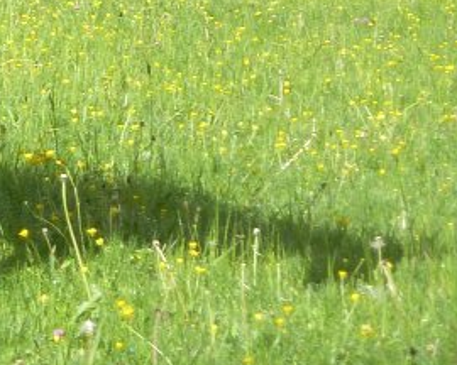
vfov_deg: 3.0
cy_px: -257
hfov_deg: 3.8
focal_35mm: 507
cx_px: -273
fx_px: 6857
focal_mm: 22.5
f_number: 4.5
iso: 125
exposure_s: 1/200
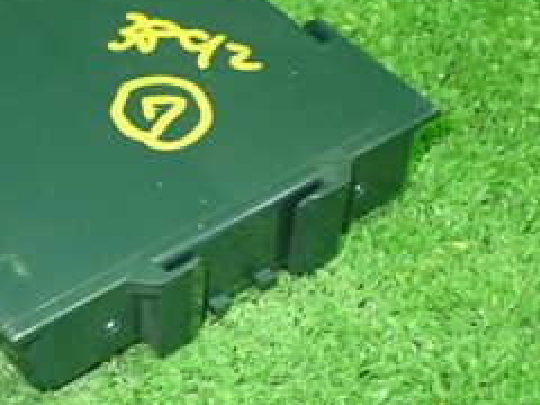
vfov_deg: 16.4
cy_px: 148
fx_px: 1404
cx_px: 81
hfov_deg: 21.4
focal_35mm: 90
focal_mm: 6.37
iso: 800
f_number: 2.5
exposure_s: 1/30
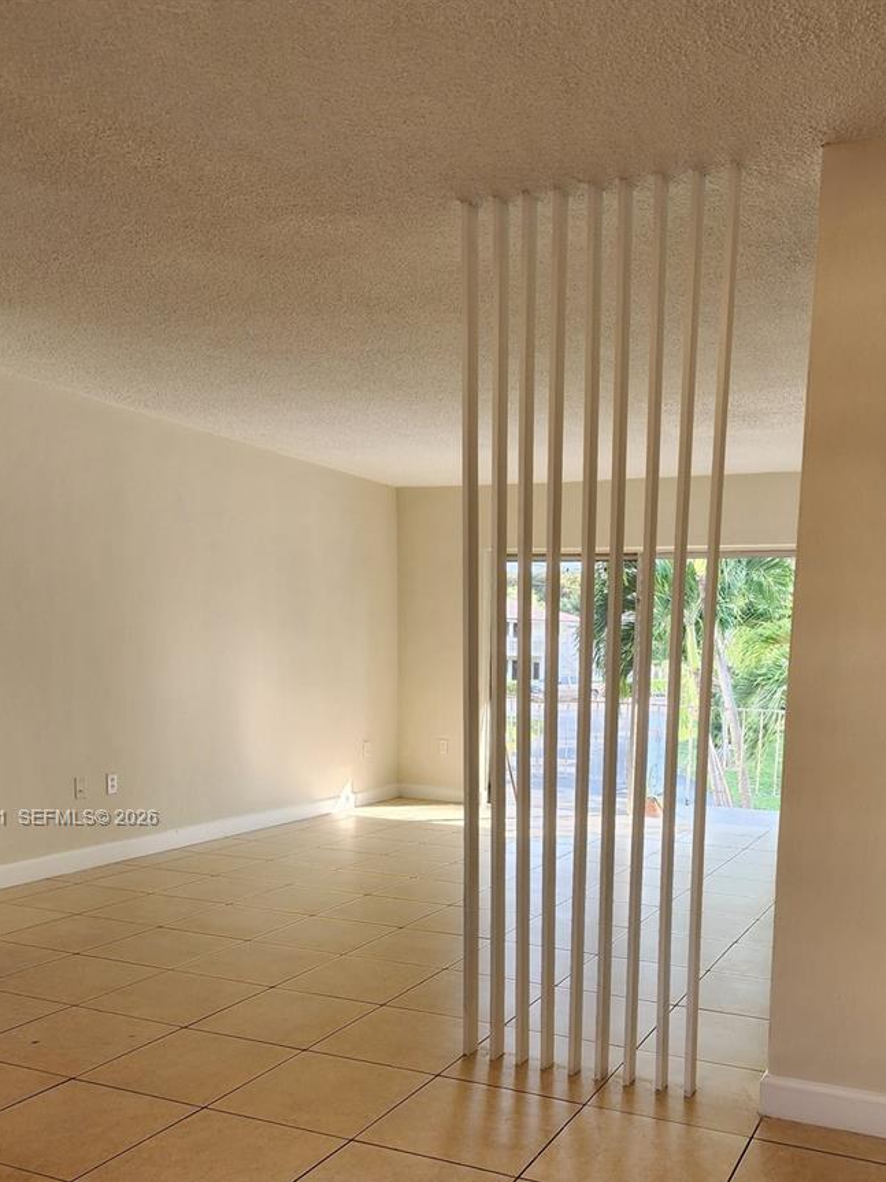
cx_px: 520
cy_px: 819
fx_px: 1092
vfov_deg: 55.2
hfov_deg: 44.0
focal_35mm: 32
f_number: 1.8
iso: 64
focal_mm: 6.4
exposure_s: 1/120
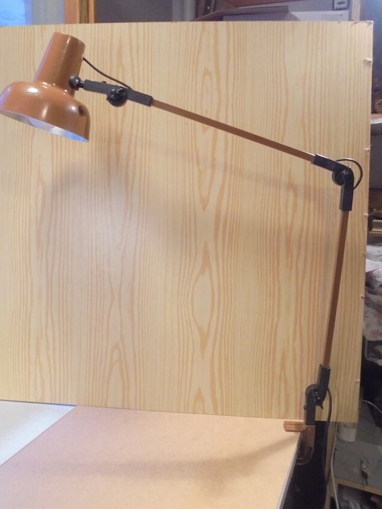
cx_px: 189
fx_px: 456
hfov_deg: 45.4
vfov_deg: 58.3
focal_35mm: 31
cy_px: 238
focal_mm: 5.3
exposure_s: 1/13
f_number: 3.7
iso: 400
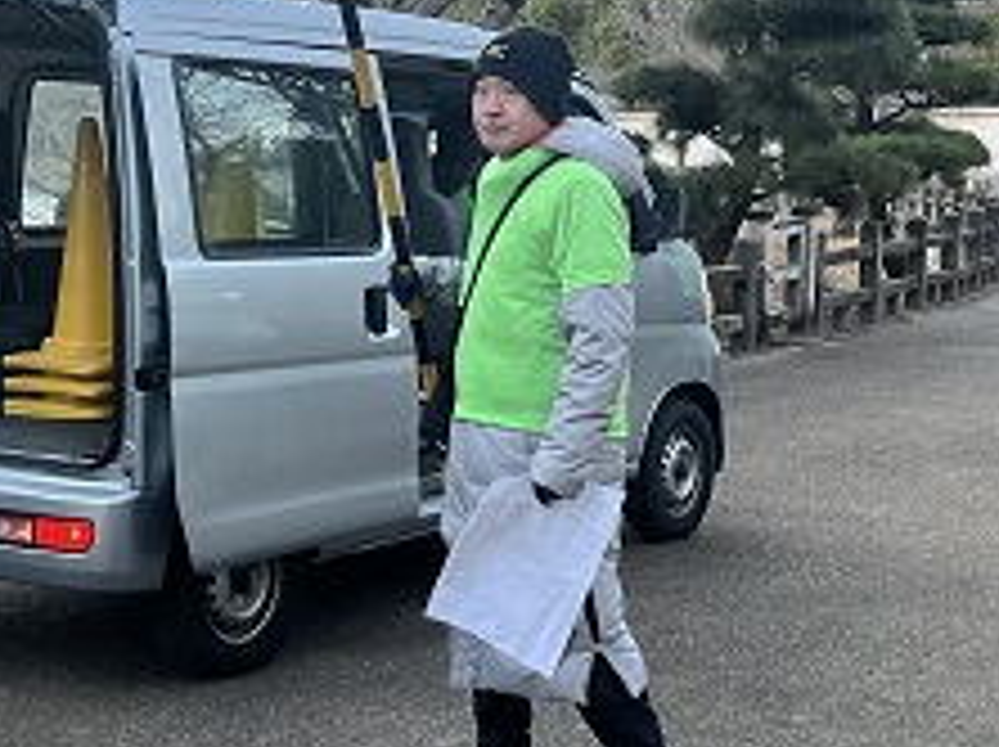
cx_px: 500
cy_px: 374
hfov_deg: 26.0
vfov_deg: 19.6
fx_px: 2162
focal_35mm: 75
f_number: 1.6
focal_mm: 5.1
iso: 100
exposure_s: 1/122
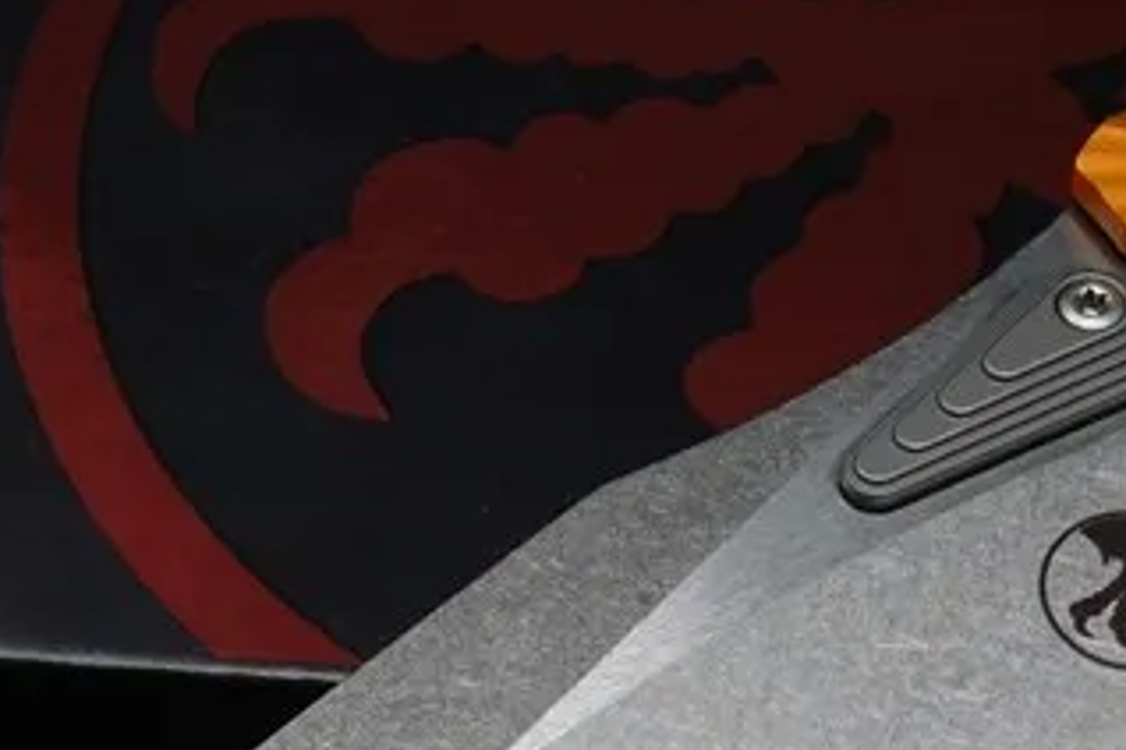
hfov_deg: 25.6
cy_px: 826
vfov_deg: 16.7
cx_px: 457
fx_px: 2471
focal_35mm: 79
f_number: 11
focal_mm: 12.51
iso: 1000
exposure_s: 1/40
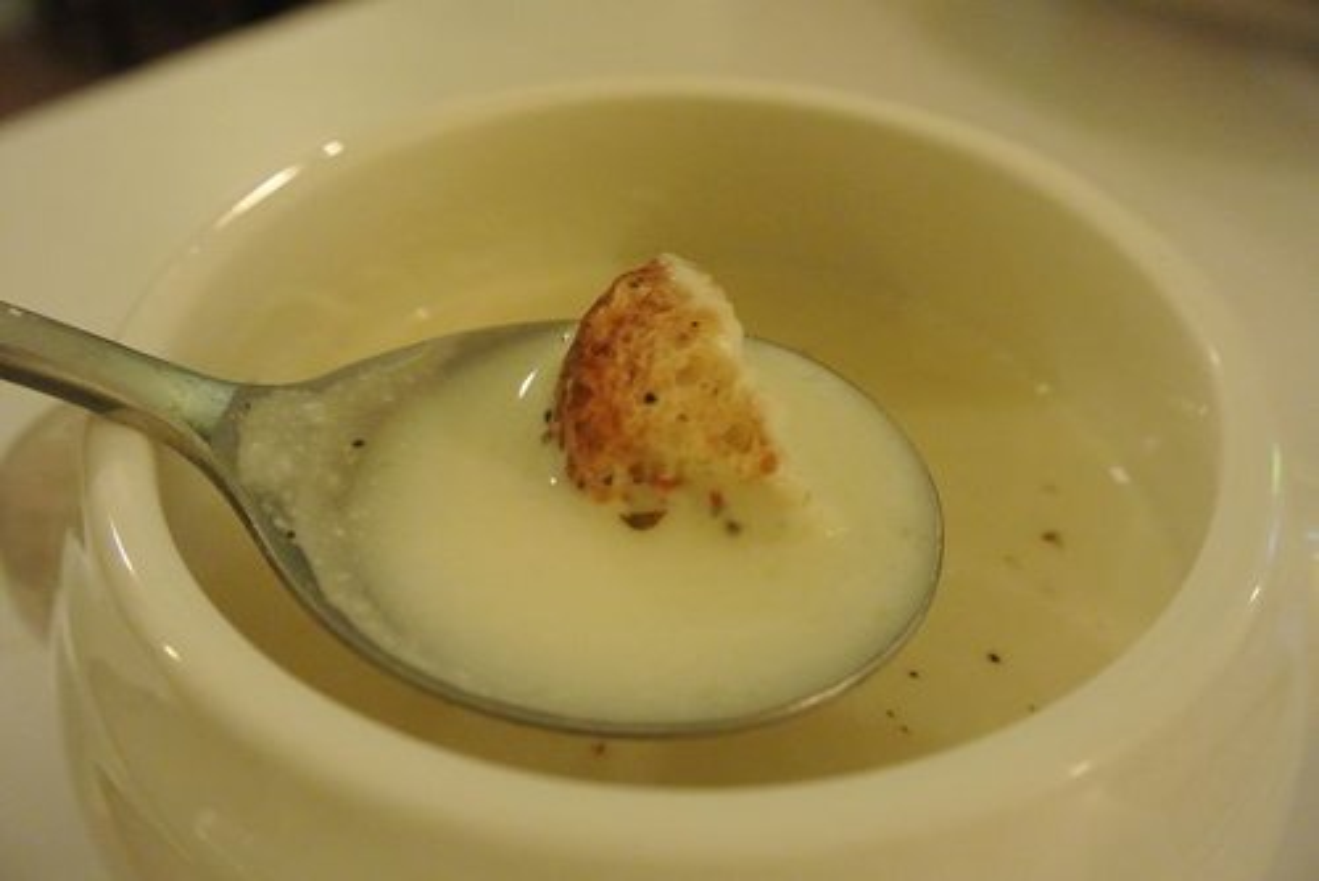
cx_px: 660
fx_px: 1063
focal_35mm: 29
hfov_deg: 63.6
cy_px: 440
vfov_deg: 45.0
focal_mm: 11
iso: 2000
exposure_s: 1/125
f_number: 3.5
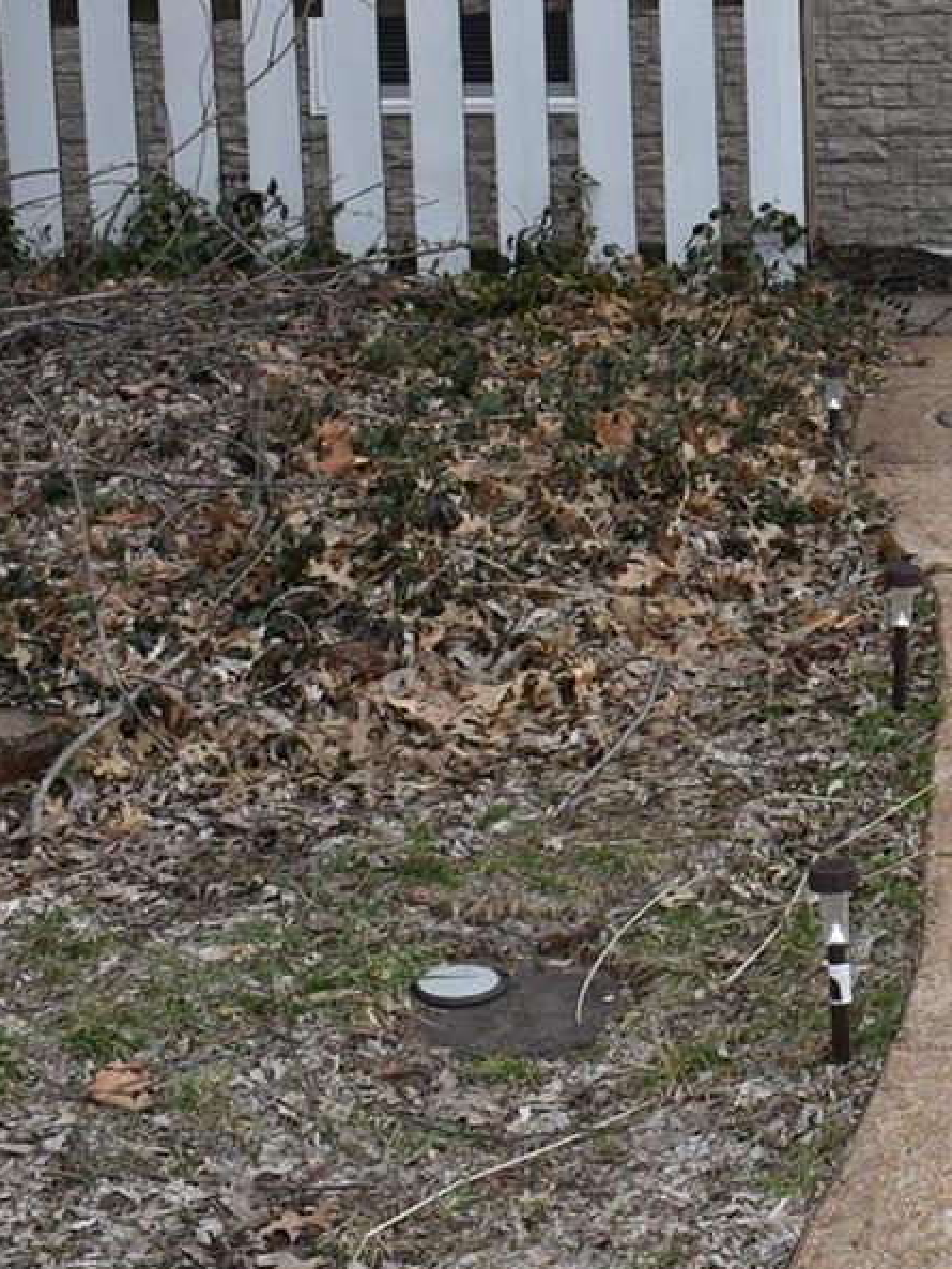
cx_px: 1157
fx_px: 2566
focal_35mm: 70
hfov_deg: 19.7
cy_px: 319
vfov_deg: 27.4
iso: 560
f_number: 8
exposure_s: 1/500
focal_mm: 18
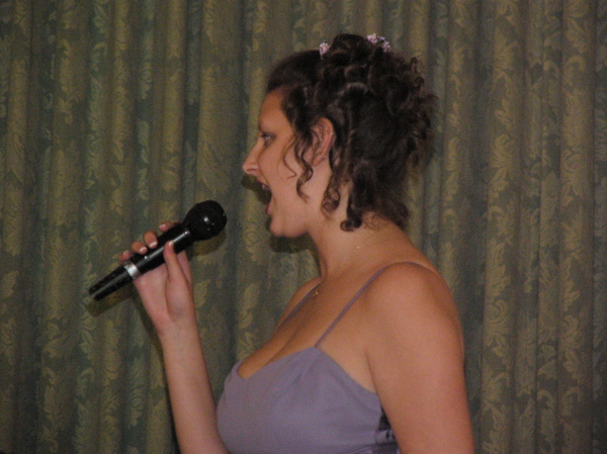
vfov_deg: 4.7
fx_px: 5589
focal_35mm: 319
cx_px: 304
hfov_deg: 6.2
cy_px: 227
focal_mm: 53
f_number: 2.8
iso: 400
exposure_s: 1/60
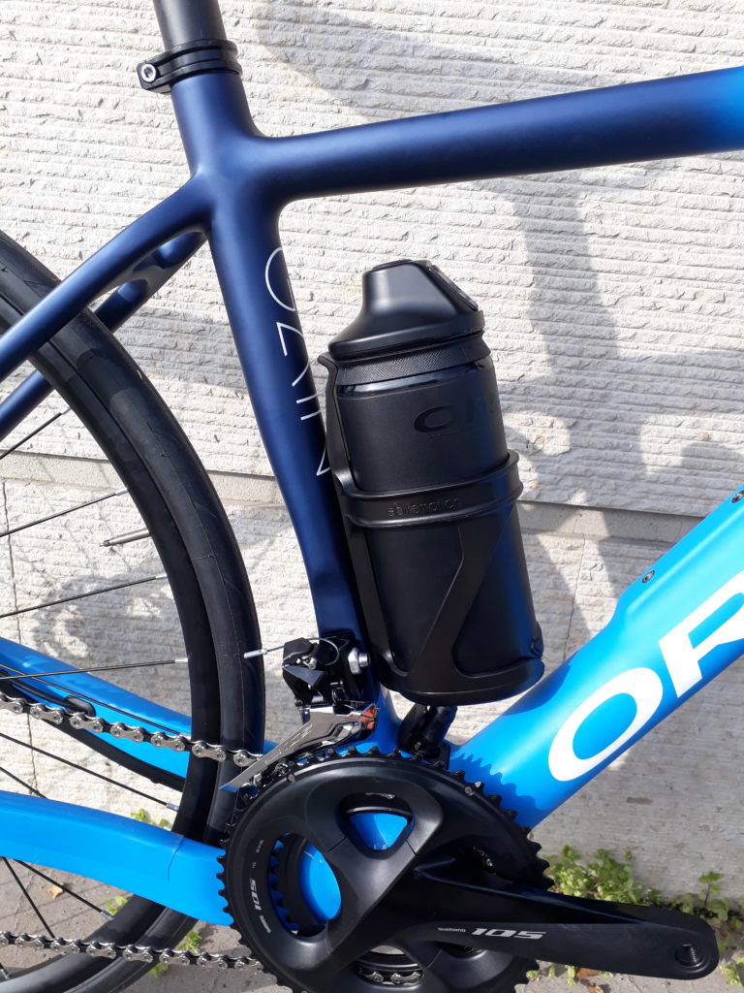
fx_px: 774
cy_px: 496
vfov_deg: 65.3
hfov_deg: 51.4
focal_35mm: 27
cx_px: 372
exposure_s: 1/583
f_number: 1.9
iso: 40
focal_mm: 3.6
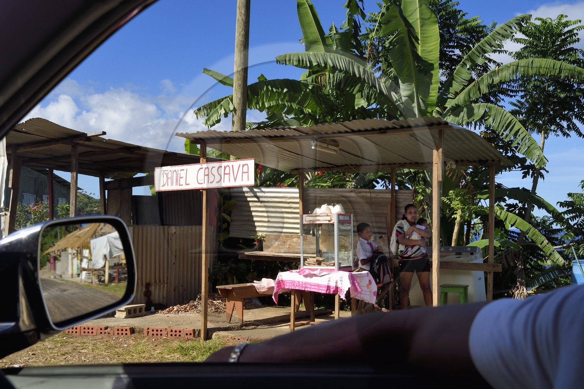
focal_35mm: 42
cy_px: 194
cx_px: 292
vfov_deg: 31.8
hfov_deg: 46.4
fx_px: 681
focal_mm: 42
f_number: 14
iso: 400
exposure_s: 1/500
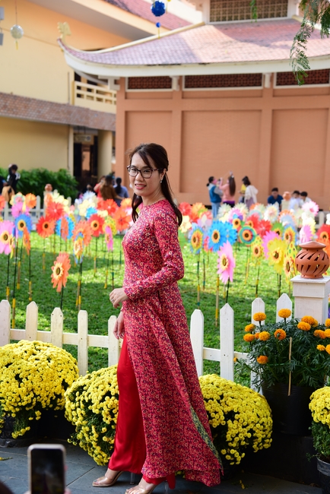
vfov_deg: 32.4
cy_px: 247
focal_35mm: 62
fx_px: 852
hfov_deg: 21.9
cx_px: 165
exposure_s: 1/100
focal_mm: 62
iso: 100
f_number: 4.5
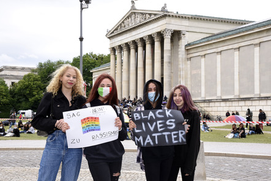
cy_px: 91
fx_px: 421
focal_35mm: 56
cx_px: 134
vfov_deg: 24.2
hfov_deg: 35.7
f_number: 11
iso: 640
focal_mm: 55
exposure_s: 1/160
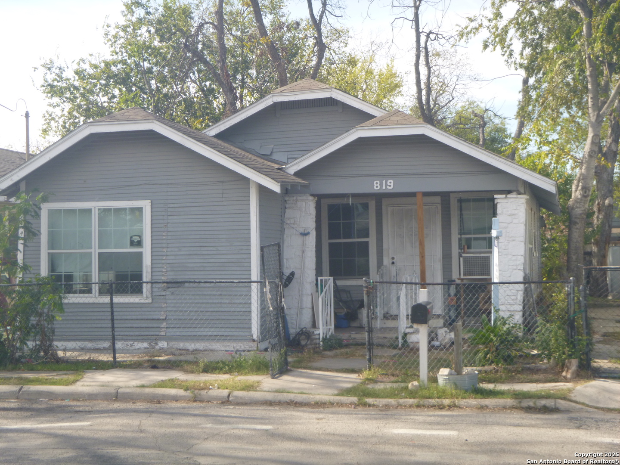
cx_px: 310
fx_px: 1110
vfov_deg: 23.7
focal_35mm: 62
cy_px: 232
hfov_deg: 31.2
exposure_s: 1/125
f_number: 5.3
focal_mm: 11.1
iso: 100
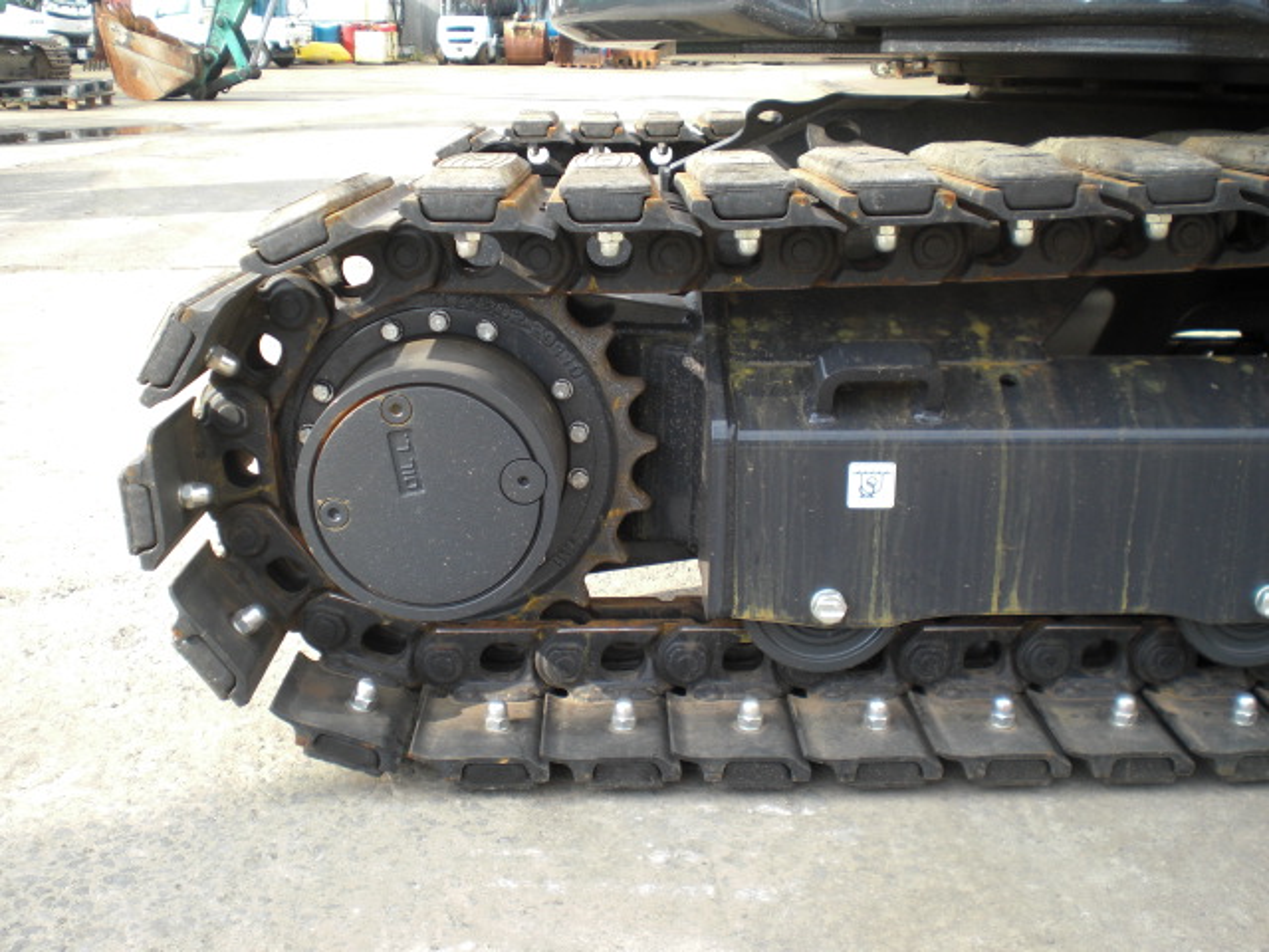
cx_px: 634
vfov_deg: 37.7
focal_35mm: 38
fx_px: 1393
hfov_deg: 49.0
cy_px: 476
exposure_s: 1/160
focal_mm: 6.3
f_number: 3.1
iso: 64
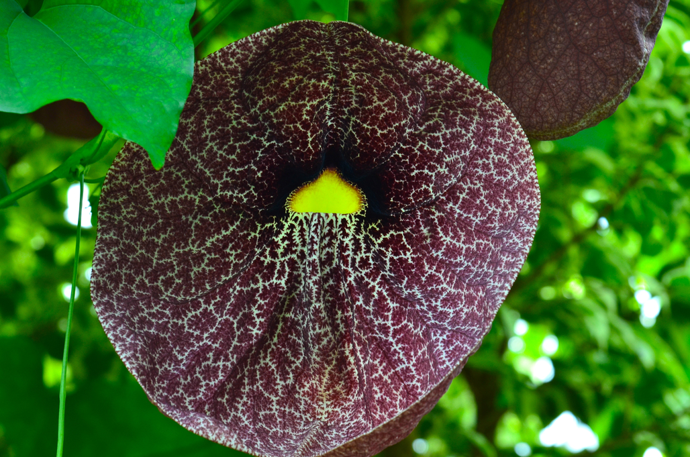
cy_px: 237
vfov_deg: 8.4
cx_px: 344
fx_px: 3118
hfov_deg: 12.6
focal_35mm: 163
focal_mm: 98
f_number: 9
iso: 400
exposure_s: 1/30
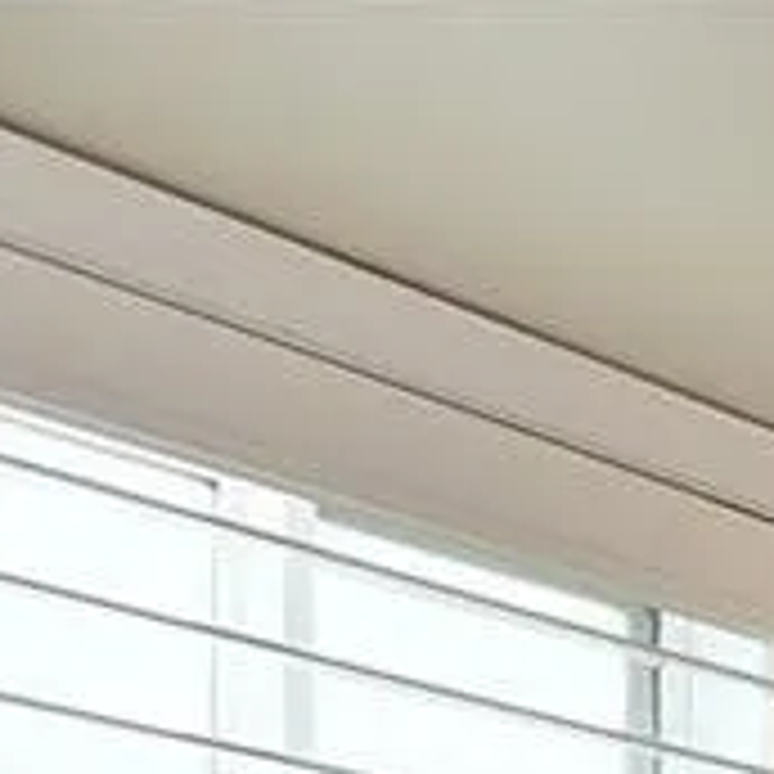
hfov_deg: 12.5
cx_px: 2156
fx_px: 2049
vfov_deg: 16.5
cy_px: 1528
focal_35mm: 81
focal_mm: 16
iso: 500
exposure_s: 1/60
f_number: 6.3
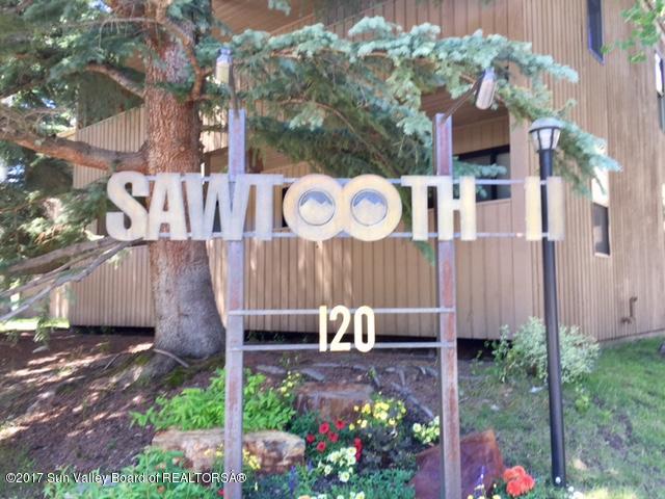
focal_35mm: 29
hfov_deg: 61.7
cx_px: 332
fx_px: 557
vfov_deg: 48.2
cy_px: 250
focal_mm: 4.15
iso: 32
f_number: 2.2
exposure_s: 1/60
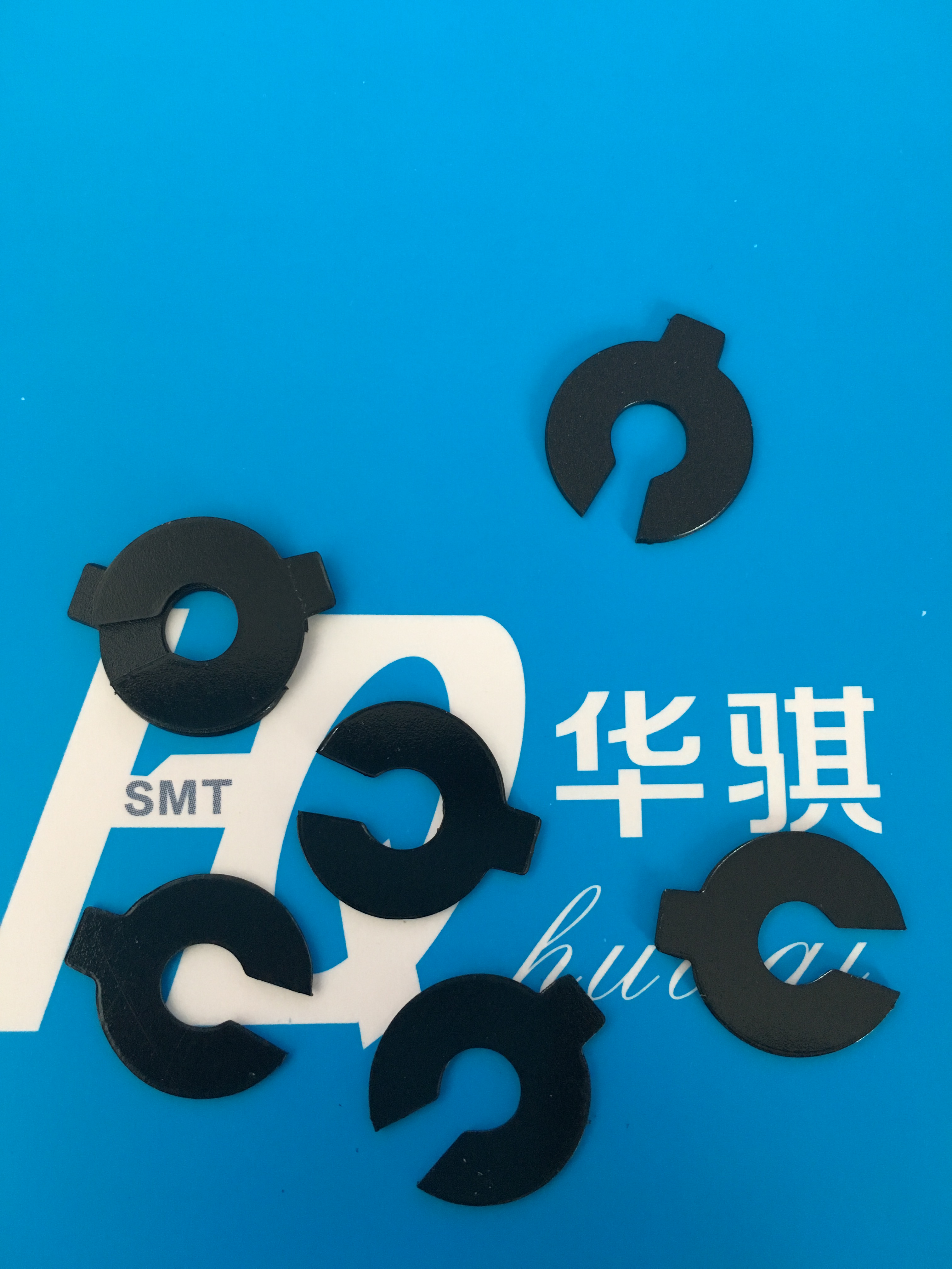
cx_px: 476
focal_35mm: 29
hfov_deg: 48.2
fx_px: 1063
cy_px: 634
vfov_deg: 61.7
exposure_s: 1/33
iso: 200
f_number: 2.2
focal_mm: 4.15
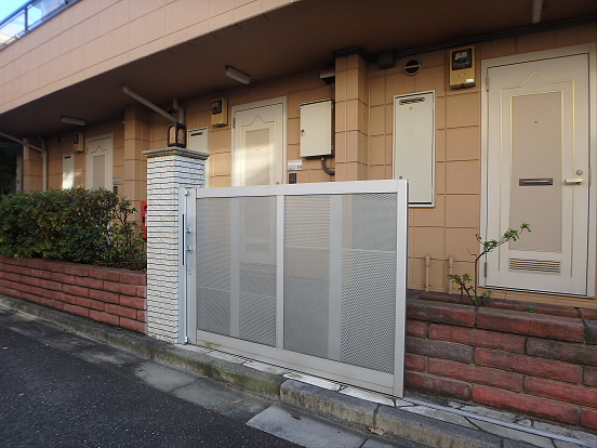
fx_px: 362
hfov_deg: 79.0
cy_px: 224
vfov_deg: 63.4
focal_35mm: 21
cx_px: 298
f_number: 3.5
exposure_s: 1/160
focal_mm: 3.7
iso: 125
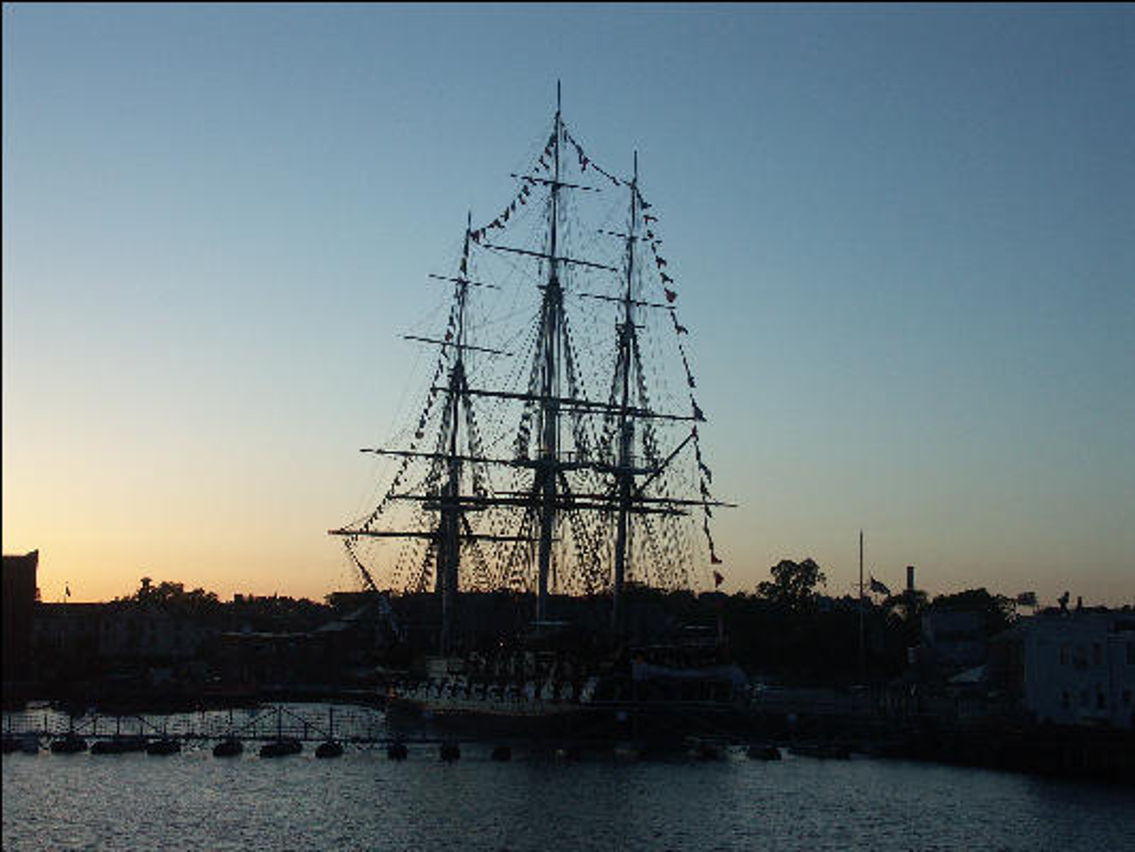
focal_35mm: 45
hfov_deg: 42.1
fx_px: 1476
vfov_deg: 32.2
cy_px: 426
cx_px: 568
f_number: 5
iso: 100
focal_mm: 11.62
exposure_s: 1/125
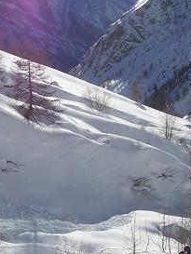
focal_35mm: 92
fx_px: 676
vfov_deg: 21.3
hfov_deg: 16.1
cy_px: 116
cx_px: 106
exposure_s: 1/1500
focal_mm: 5.6
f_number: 5.6
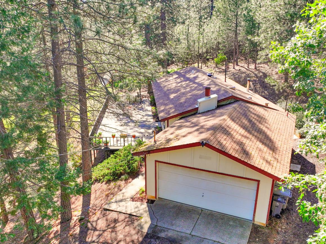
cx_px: 162
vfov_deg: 45.2
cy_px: 146
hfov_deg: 58.4
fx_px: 292
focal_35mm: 31
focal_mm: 12.3
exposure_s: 1/640
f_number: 2.8
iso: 140
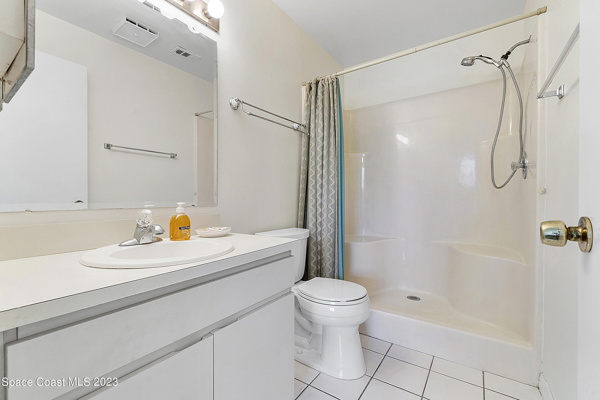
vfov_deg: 77.3
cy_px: 200
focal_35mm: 15
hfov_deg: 100.4
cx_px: 300
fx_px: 250
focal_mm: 10
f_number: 11
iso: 160
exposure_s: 1/2
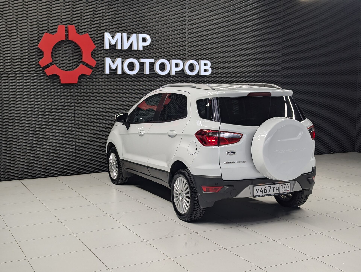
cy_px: 136
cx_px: 180
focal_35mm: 48
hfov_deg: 39.6
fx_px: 501
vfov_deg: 30.3
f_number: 1.85
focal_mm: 6.81
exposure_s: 1/129
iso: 42
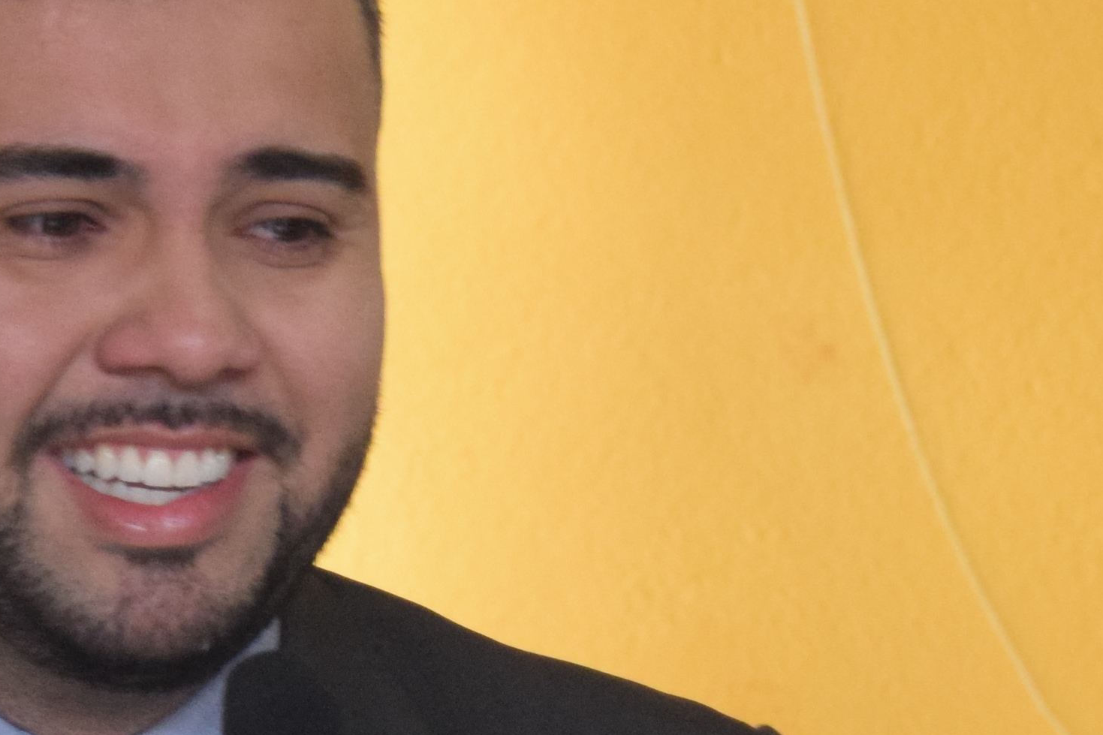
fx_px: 20647
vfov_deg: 2.0
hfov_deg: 3.1
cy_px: 732
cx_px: 236
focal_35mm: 674
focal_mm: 110
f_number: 5.6
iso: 1600
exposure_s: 1/100
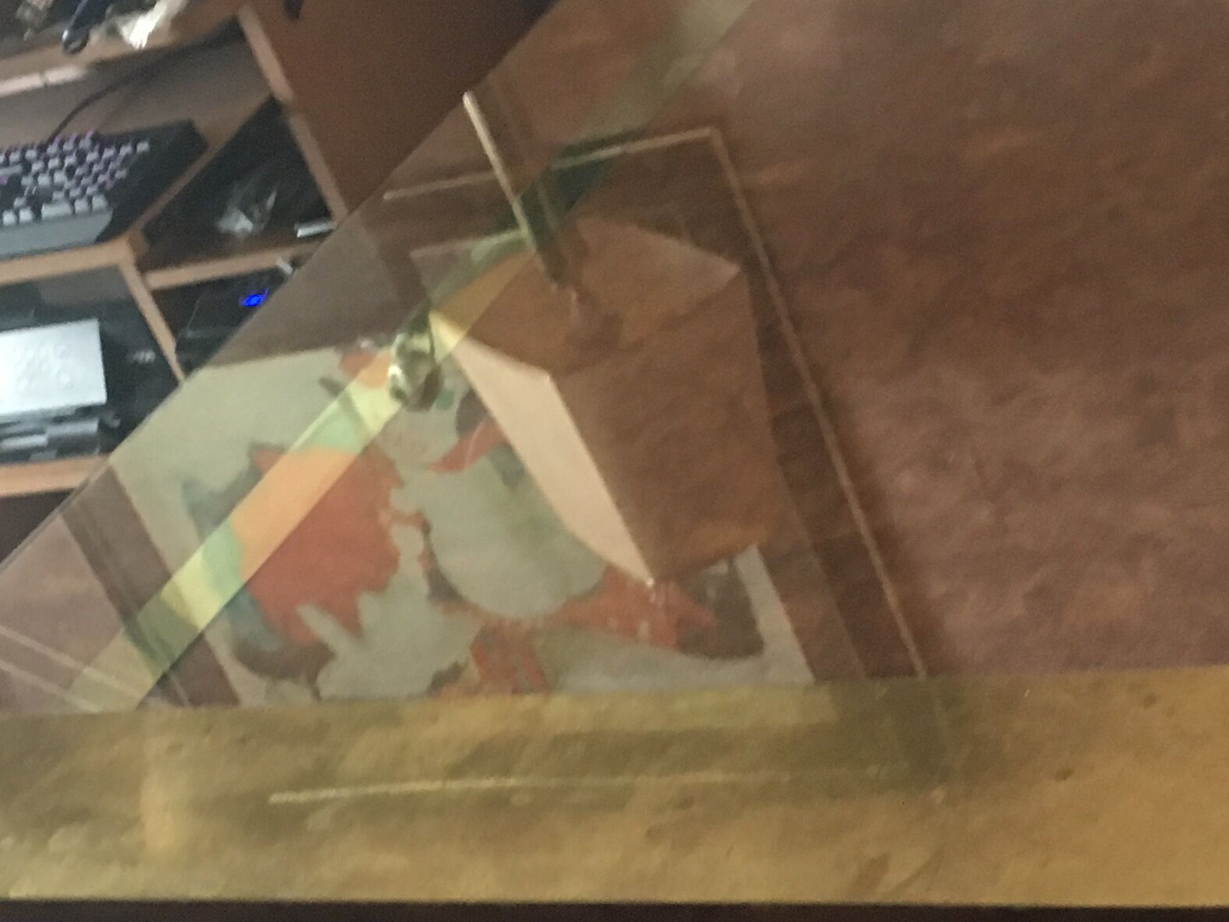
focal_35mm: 74
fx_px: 2627
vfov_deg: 19.6
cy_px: 818
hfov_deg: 26.3
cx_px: 748
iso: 200
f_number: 2.2
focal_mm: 4.15
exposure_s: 1/17
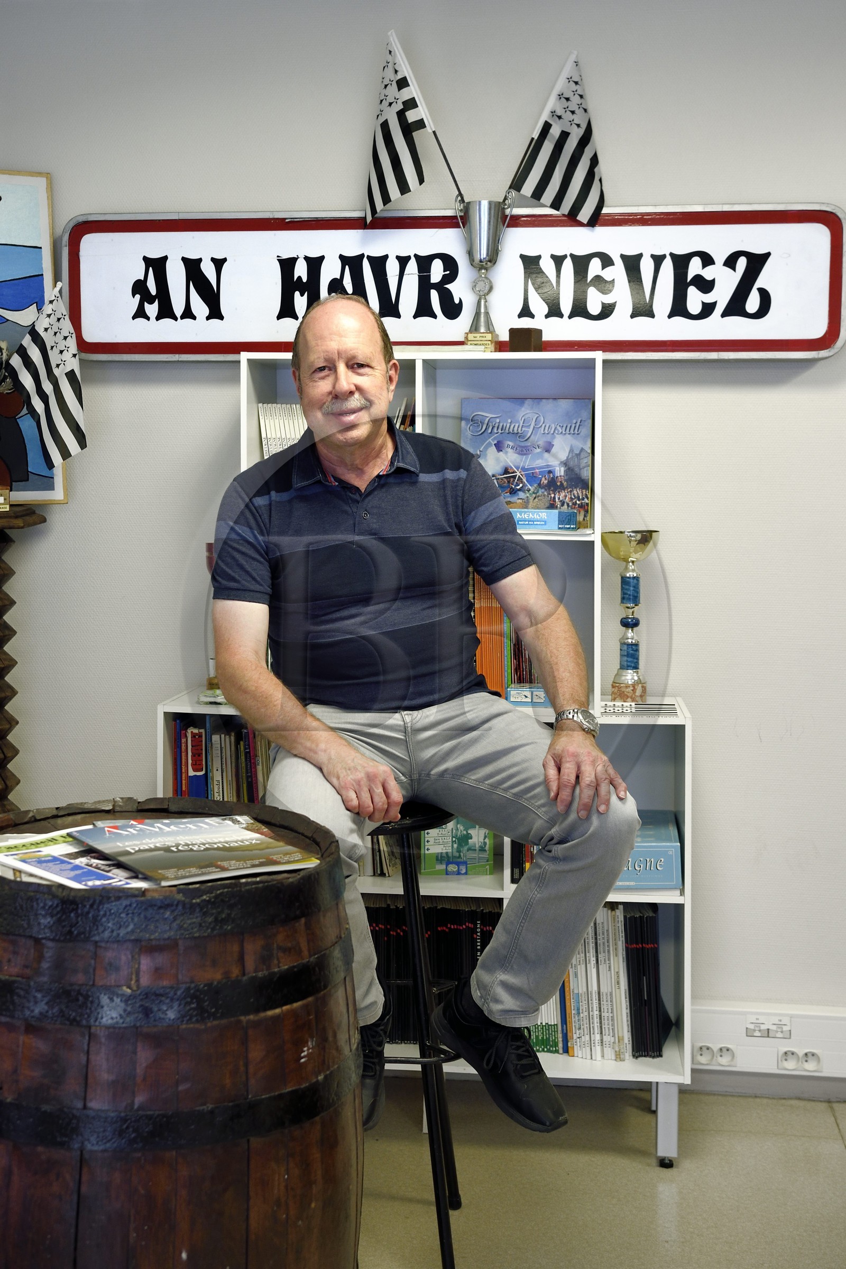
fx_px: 1551
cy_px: 634
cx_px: 423
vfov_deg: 44.5
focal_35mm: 44
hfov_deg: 30.5
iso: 800
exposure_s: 1/30
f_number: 5.6
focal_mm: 44
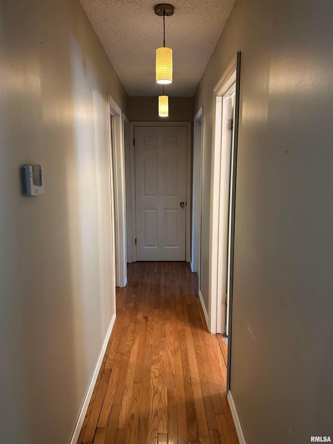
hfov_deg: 53.1
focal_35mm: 26
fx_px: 333
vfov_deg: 67.3
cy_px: 222
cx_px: 166
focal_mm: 5.7
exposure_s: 1/60
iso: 400
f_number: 1.5
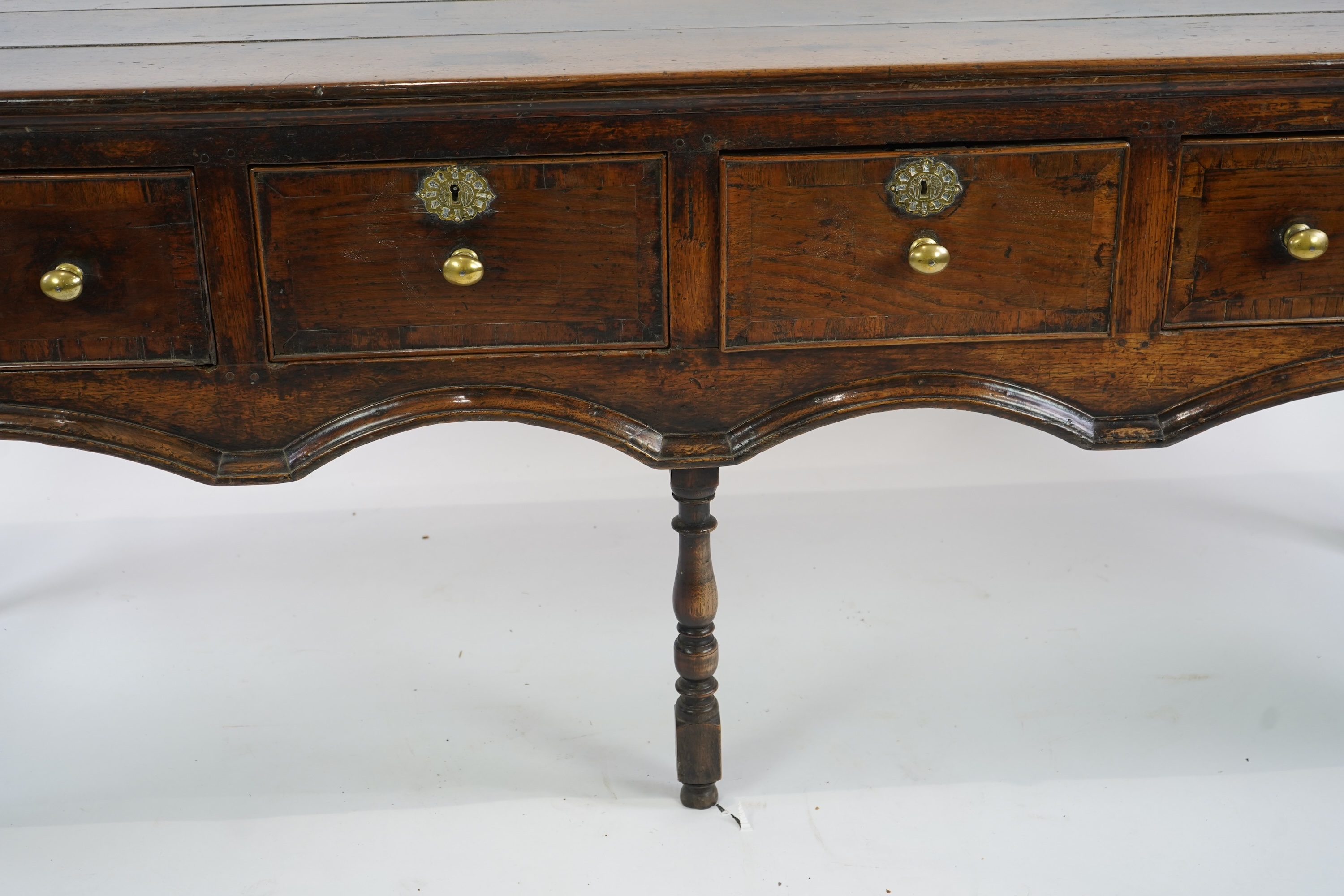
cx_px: 672
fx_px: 1680
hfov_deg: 43.6
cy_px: 448
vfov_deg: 29.9
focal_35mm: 45
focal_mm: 45
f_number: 4.5
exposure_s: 1/100
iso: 640
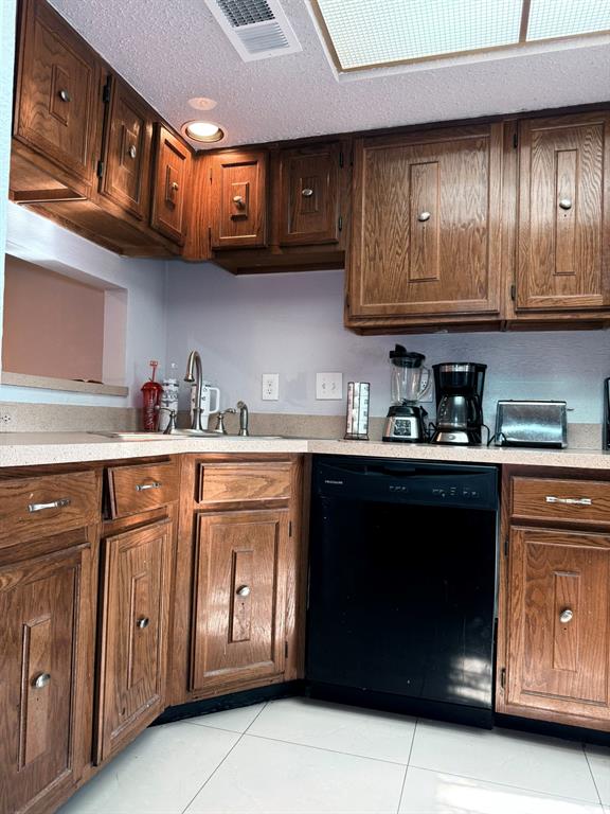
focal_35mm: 24
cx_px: 305
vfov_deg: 71.6
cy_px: 407
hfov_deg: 56.8
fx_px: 564
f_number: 1.78
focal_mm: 6.76
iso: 200
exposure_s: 1/60
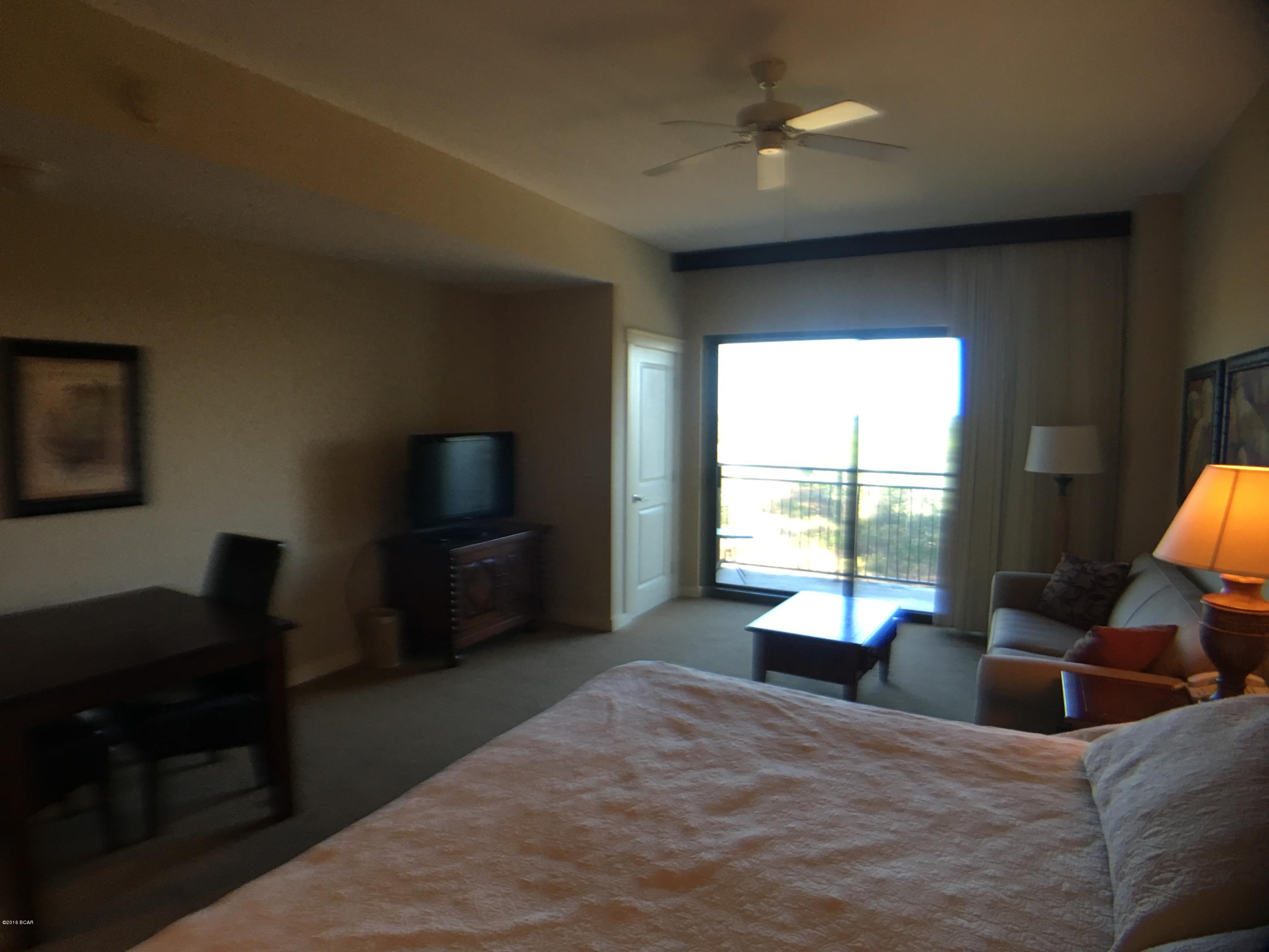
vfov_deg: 48.2
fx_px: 1063
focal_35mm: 29
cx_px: 634
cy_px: 476
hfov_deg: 61.7
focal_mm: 4.15
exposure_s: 1/15
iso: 32
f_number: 2.2
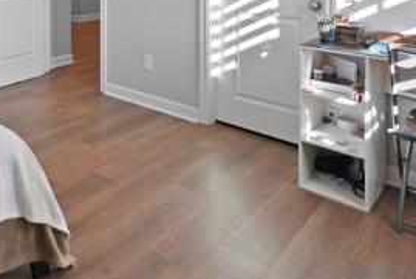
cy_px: -49
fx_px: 440
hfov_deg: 45.3
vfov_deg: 30.3
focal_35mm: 38
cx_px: 32
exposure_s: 1/15
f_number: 5
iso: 250
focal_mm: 16
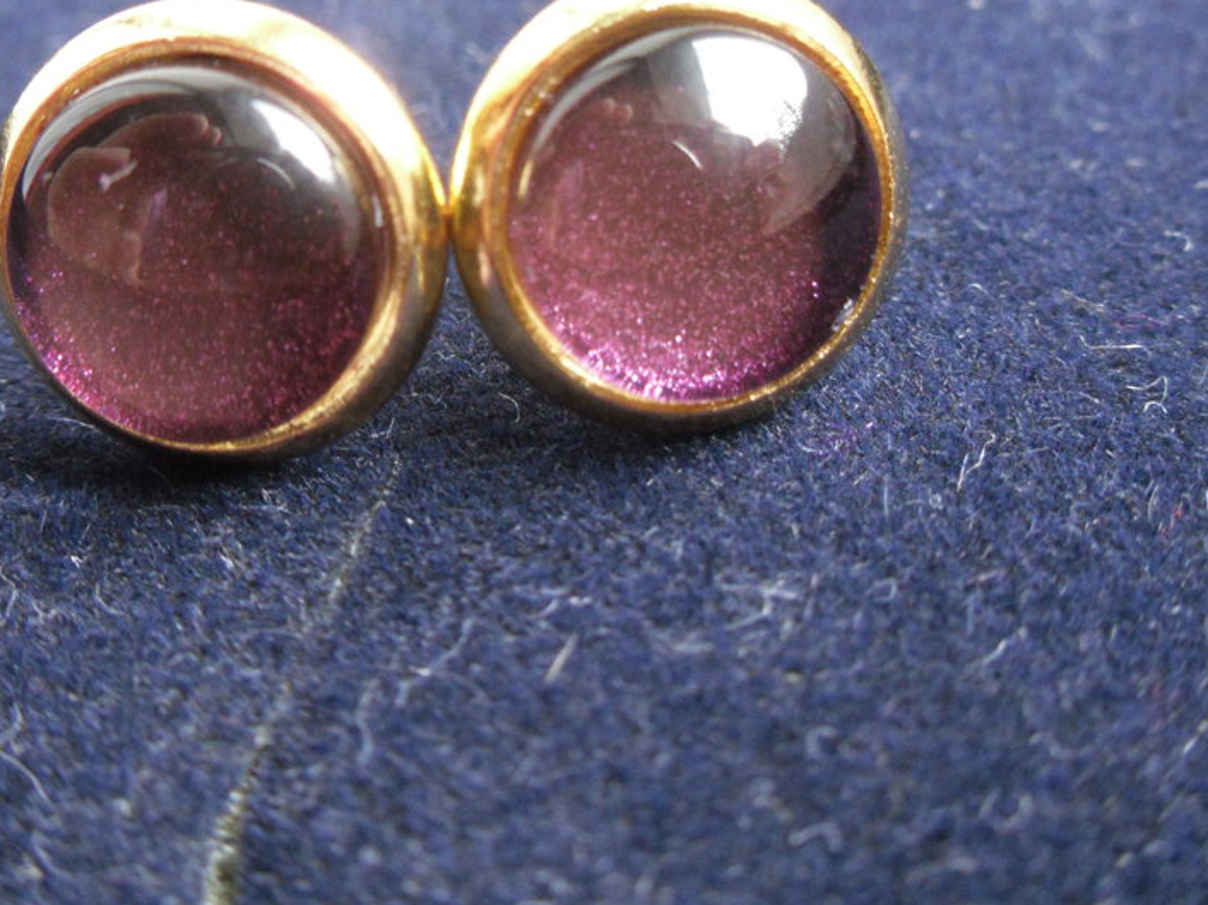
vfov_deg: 17.3
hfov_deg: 23.0
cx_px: 492
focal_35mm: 85
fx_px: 2965
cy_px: 246
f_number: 3.5
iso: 400
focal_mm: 6.3
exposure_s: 1/43
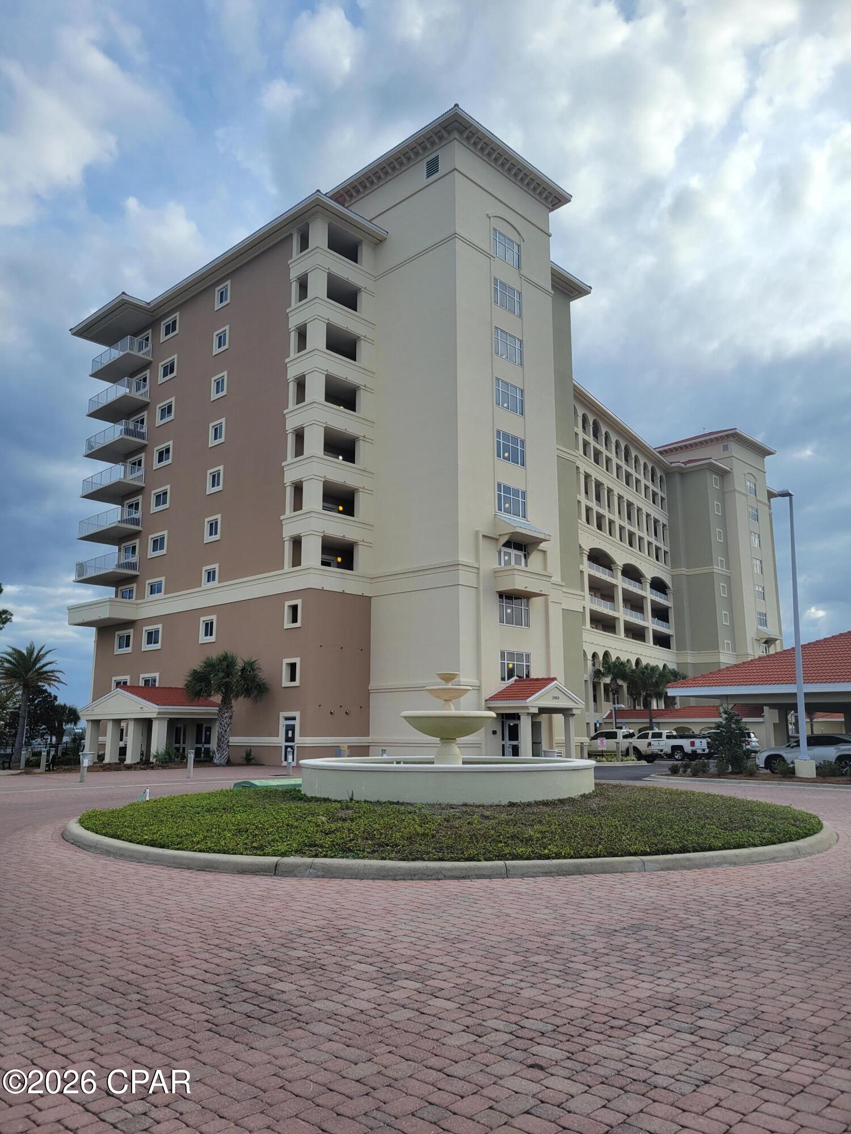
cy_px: 567
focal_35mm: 26
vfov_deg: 67.3
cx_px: 426
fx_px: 852
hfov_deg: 53.1
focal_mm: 5.4
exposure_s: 1/1384
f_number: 1.8
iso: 40
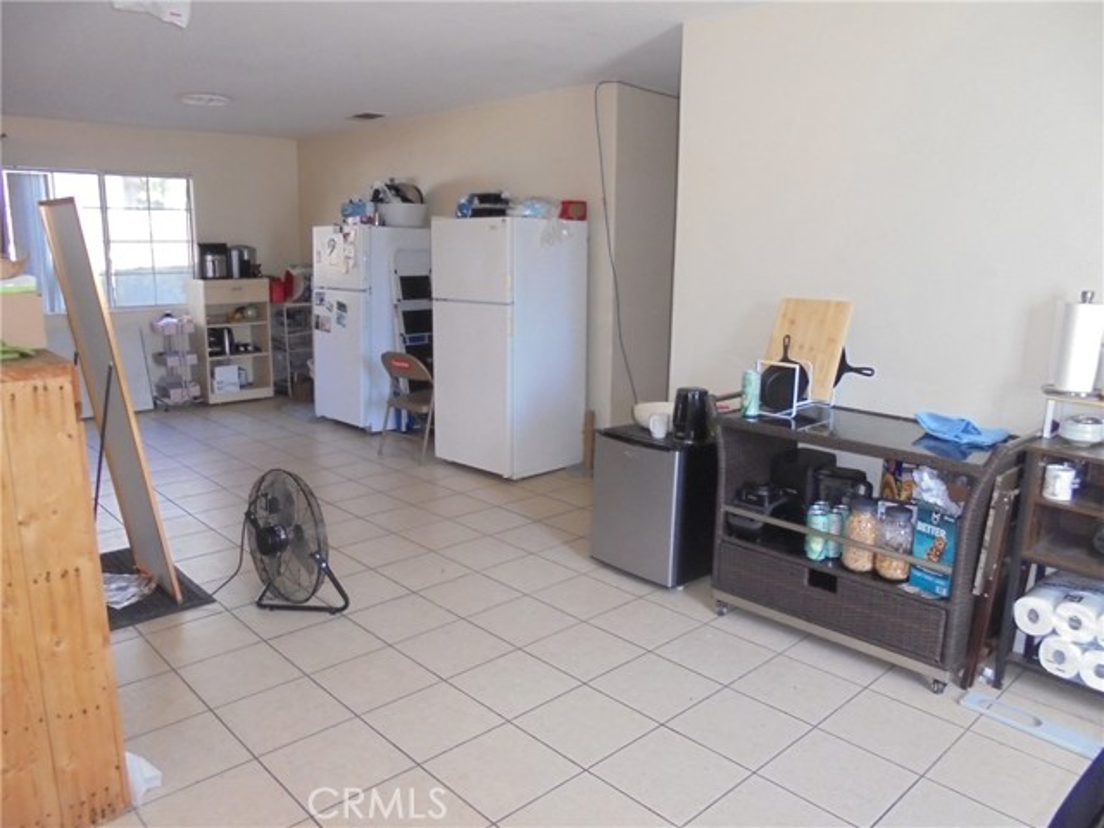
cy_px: 414
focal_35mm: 26
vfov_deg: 53.1
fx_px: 829
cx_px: 552
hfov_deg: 67.3
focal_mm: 4.6
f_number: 3.5
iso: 400
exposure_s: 1/30
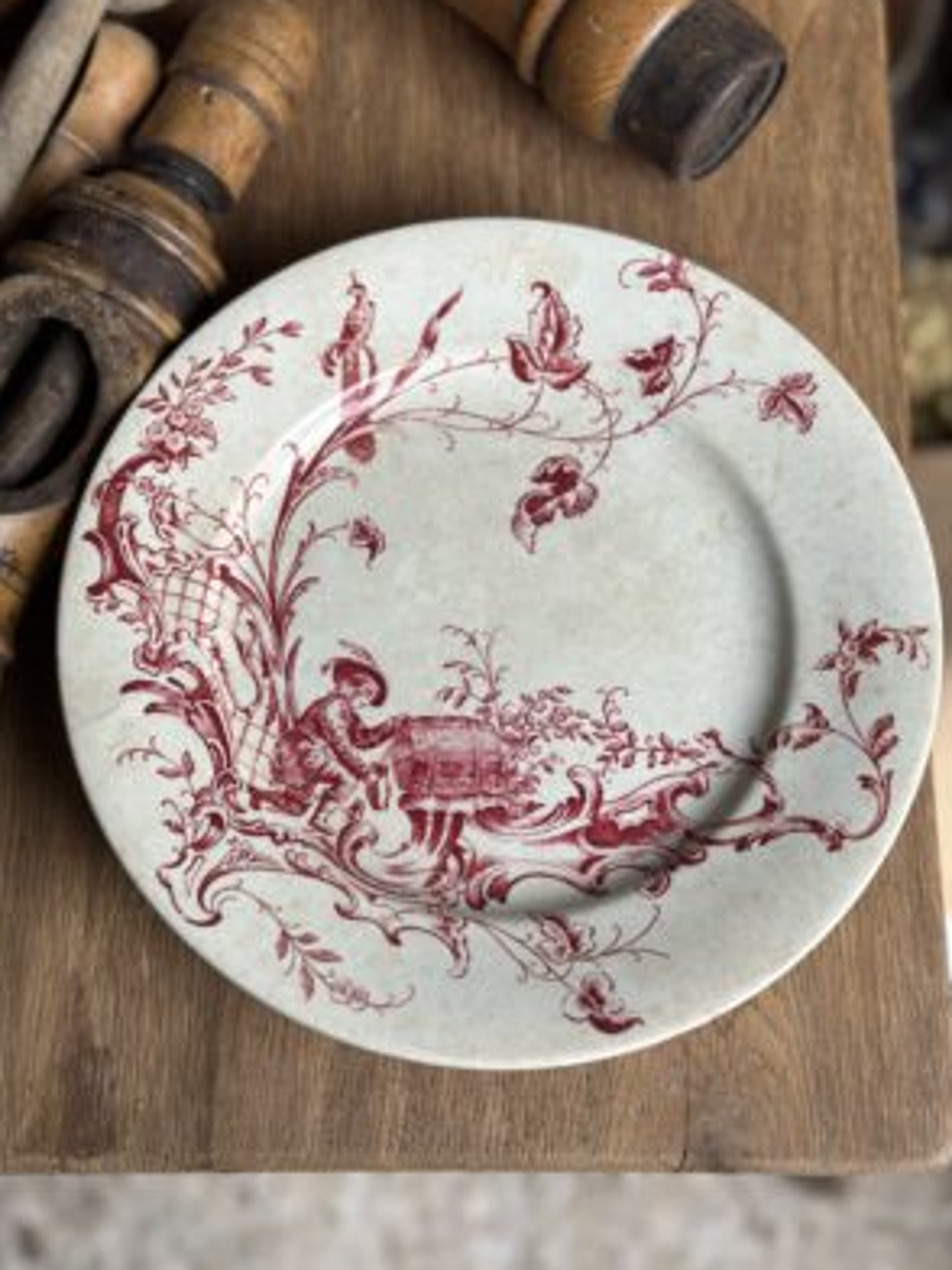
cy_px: 629
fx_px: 1797
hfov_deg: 29.7
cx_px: 482
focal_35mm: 49
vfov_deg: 38.9
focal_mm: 6.86
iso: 125
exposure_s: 1/121
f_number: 1.78
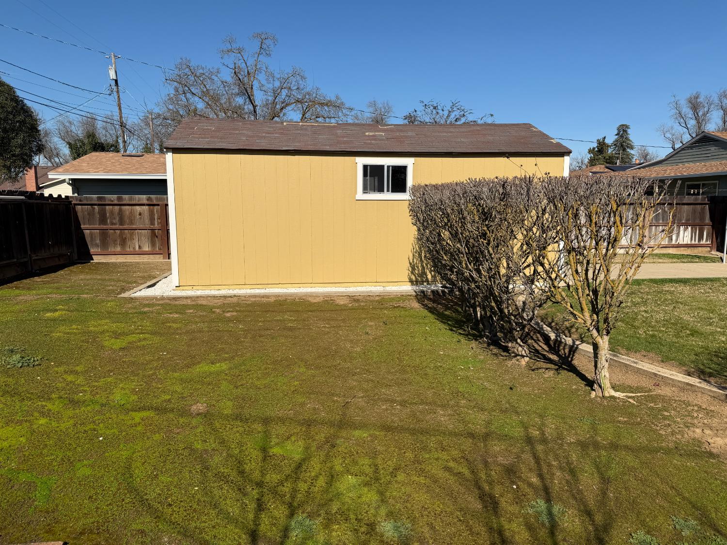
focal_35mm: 24
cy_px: 272
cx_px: 364
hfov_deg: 71.6
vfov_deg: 56.8
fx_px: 504
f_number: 1.78
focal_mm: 6.76
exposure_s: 1/6173
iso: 80
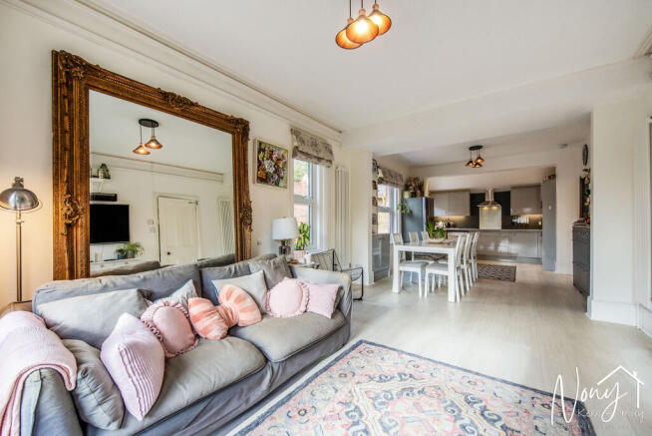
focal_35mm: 14
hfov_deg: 104.2
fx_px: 254
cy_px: 218
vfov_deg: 81.3
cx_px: 326
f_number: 7.1
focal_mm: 14
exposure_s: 1/60
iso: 400
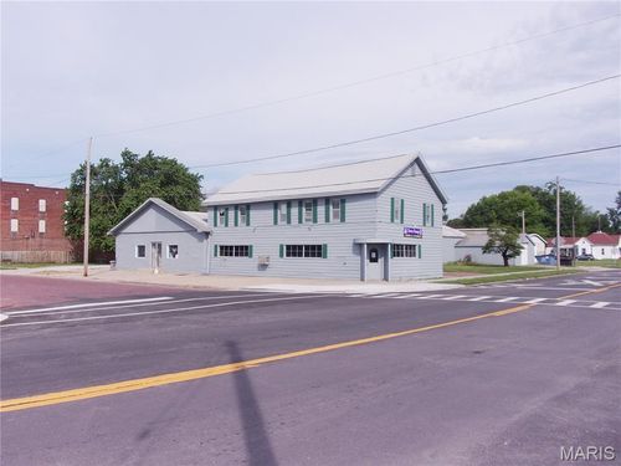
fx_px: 502
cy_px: 233
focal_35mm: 28
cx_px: 310
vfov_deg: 49.7
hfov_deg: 63.4
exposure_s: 1/180
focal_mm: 5.1
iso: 80
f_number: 10.8
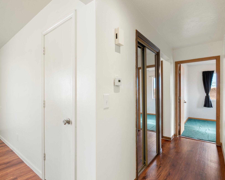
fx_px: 127
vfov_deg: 70.8
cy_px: 95
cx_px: 86
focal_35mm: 19
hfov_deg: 81.9
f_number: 8
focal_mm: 16
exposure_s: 1/8
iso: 1000
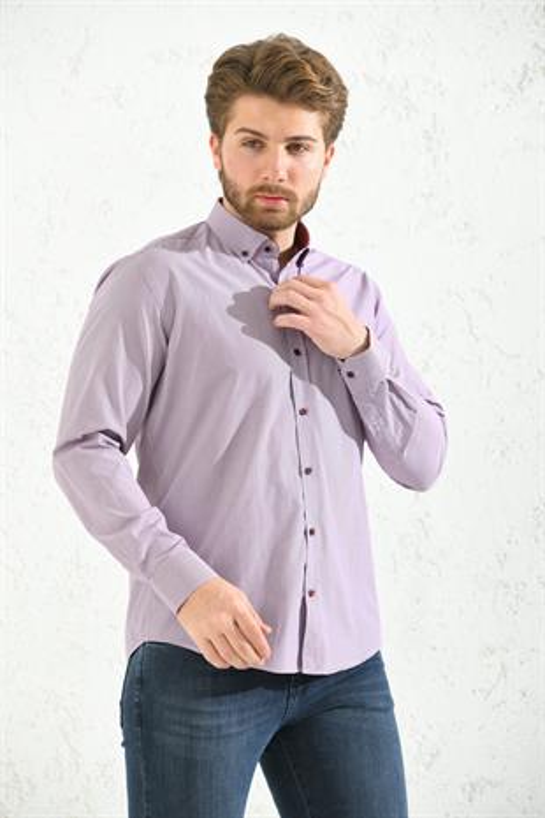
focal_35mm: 165
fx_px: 3747
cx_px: 272
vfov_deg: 12.5
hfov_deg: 8.3
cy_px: 409
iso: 125
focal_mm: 165
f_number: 6.3
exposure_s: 1/160
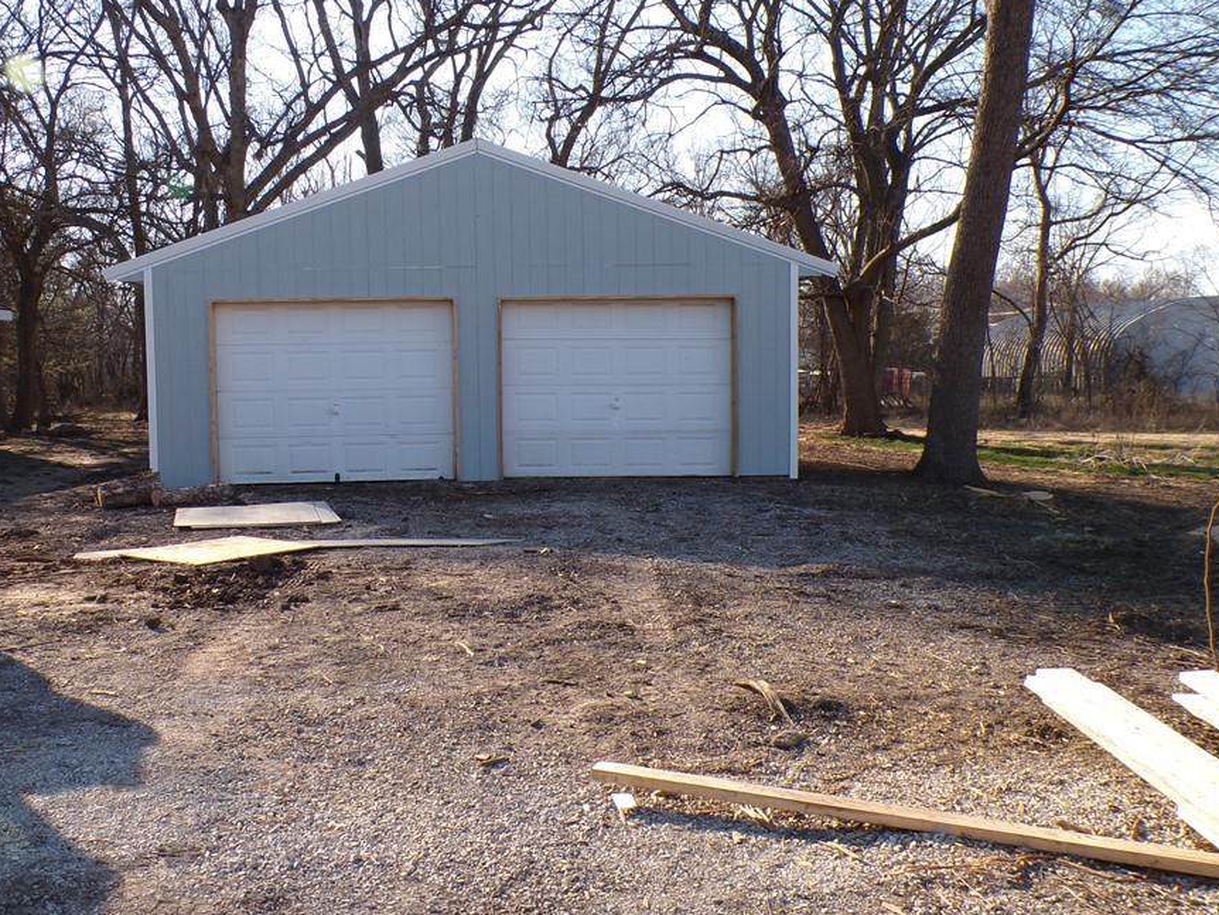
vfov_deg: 37.7
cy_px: 441
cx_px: 515
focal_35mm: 38
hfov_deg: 48.8
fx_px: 1339
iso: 100
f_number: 4.8
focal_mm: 5.8
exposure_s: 1/220
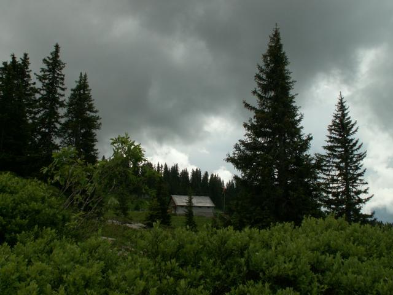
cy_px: 148
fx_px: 397
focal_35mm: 35
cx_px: 196
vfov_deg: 40.7
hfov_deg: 52.6
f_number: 7.1
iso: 50
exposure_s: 1/250
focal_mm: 5.86
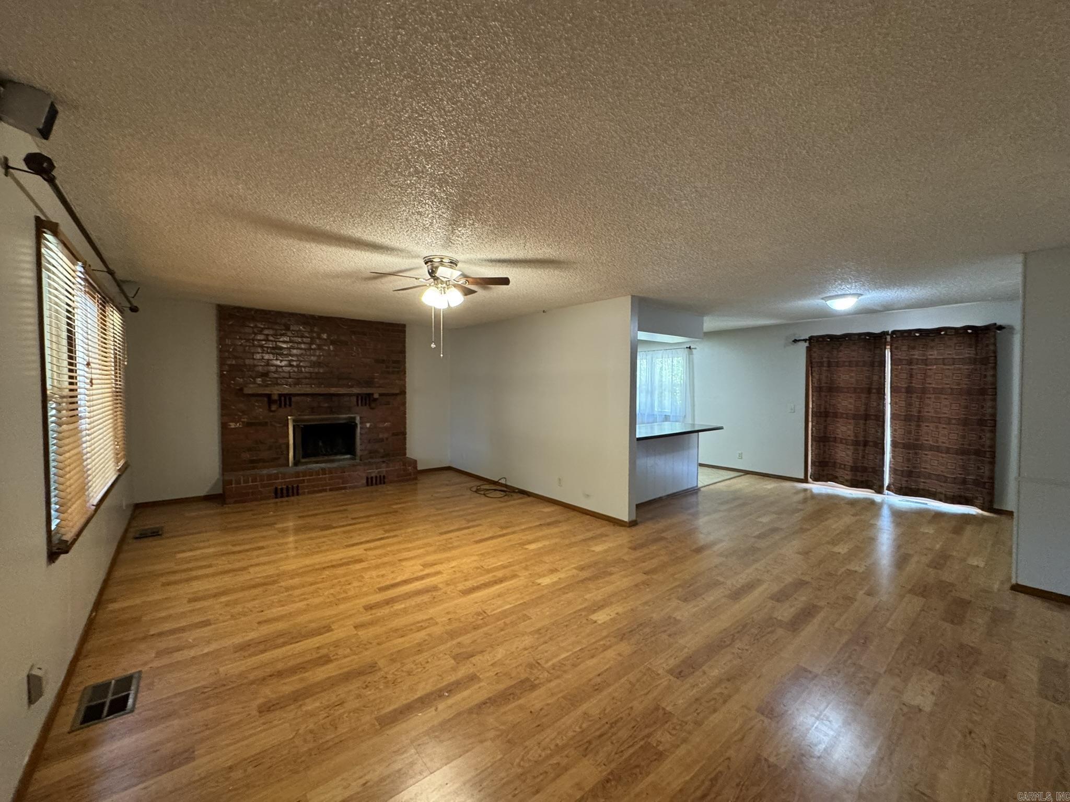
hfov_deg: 102.1
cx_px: 535
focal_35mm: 14
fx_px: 433
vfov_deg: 85.7
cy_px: 401
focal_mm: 2.22
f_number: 2.2
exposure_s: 1/60
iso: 500
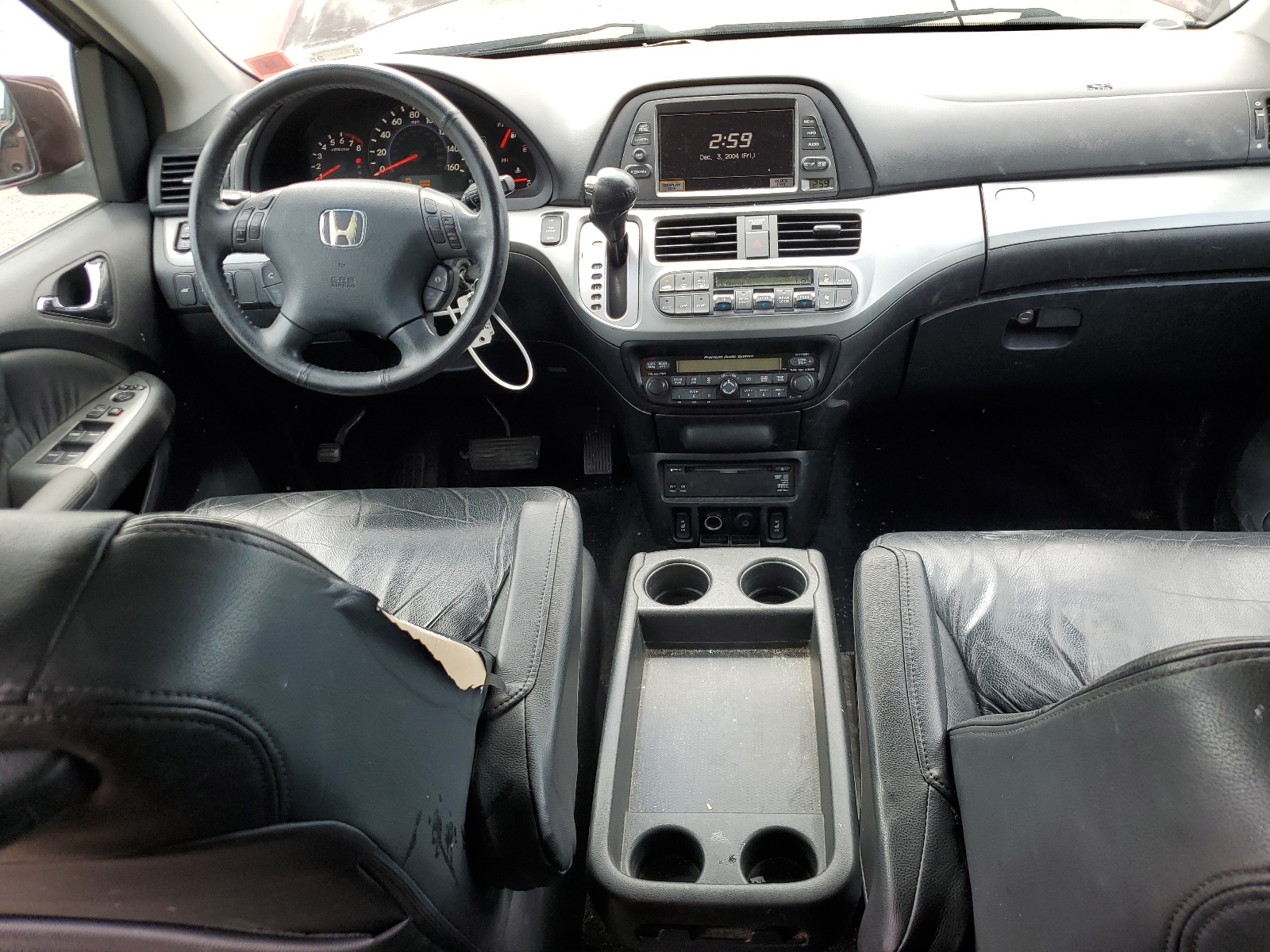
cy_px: 476
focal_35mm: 26
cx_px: 635
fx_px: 954
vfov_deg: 53.1
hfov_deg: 67.3
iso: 50
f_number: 1.5
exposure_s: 1/204
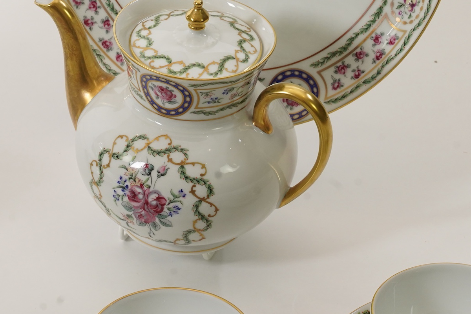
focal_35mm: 240
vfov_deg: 5.7
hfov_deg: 8.6
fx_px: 3140
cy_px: -5
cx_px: 261
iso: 1250
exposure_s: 1/125
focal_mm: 105
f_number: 13
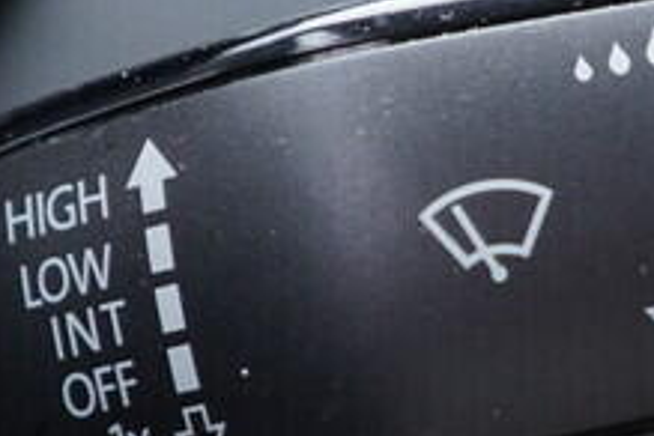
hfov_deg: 12.2
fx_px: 3052
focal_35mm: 168
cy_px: 199
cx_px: 490
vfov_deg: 8.2
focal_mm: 24
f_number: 2.8
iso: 320
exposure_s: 1/40
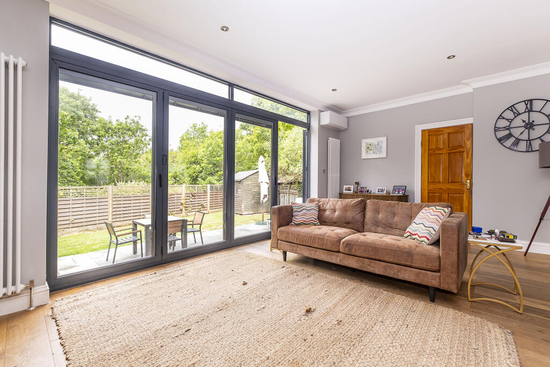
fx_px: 229
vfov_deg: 77.3
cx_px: 275
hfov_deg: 100.4
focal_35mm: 15
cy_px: 184
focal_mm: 10
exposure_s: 1/100
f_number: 4
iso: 320
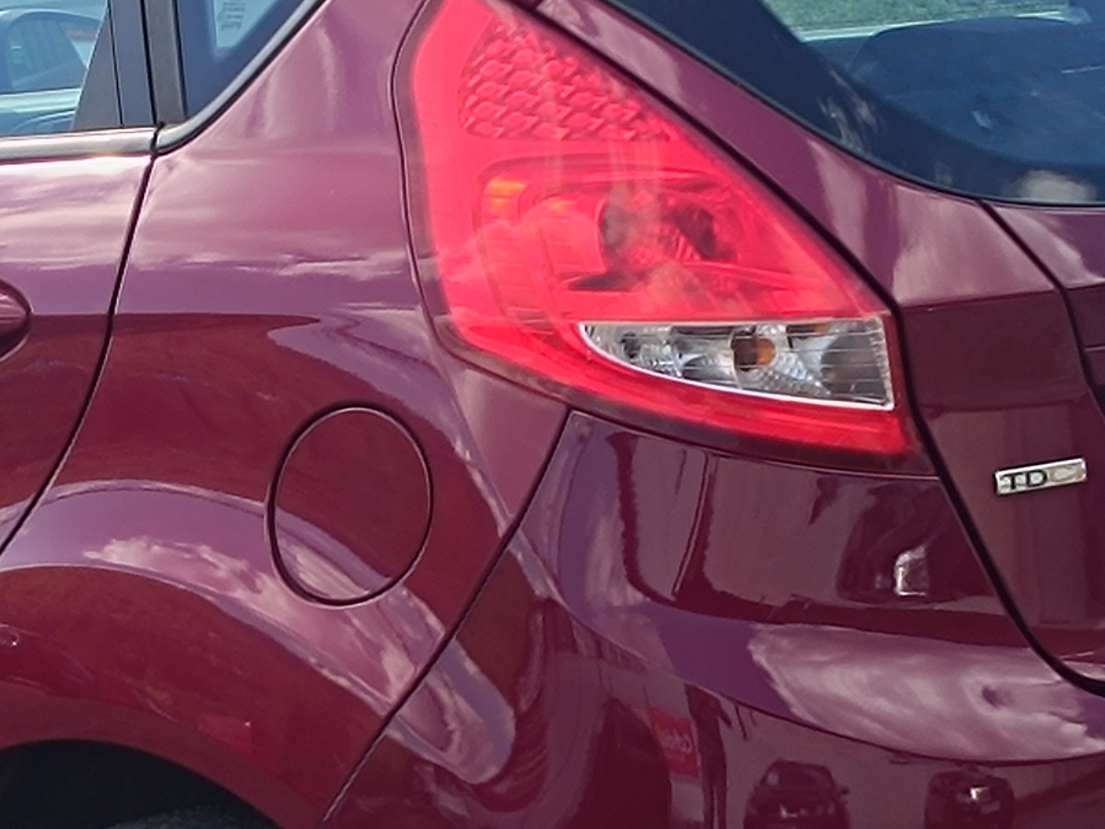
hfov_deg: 23.3
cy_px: 549
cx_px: 124
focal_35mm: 82
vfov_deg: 17.9
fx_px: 2617
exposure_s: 1/310
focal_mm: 5.59
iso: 51
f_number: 1.88
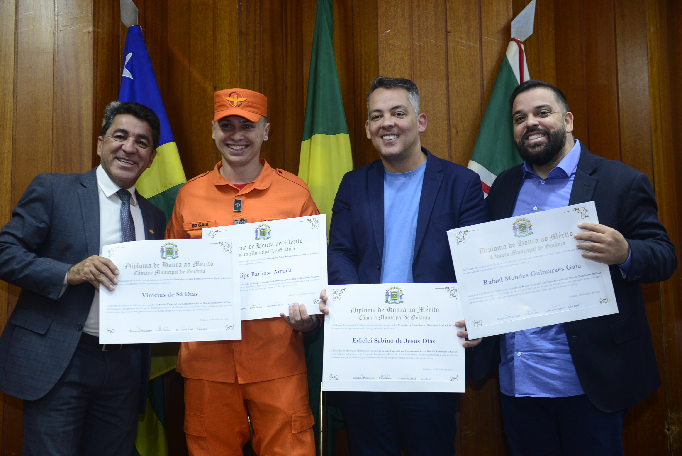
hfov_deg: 36.2
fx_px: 1042
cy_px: 228
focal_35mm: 55
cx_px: 341
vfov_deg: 24.6
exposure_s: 1/125
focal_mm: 55
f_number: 4
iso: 2000
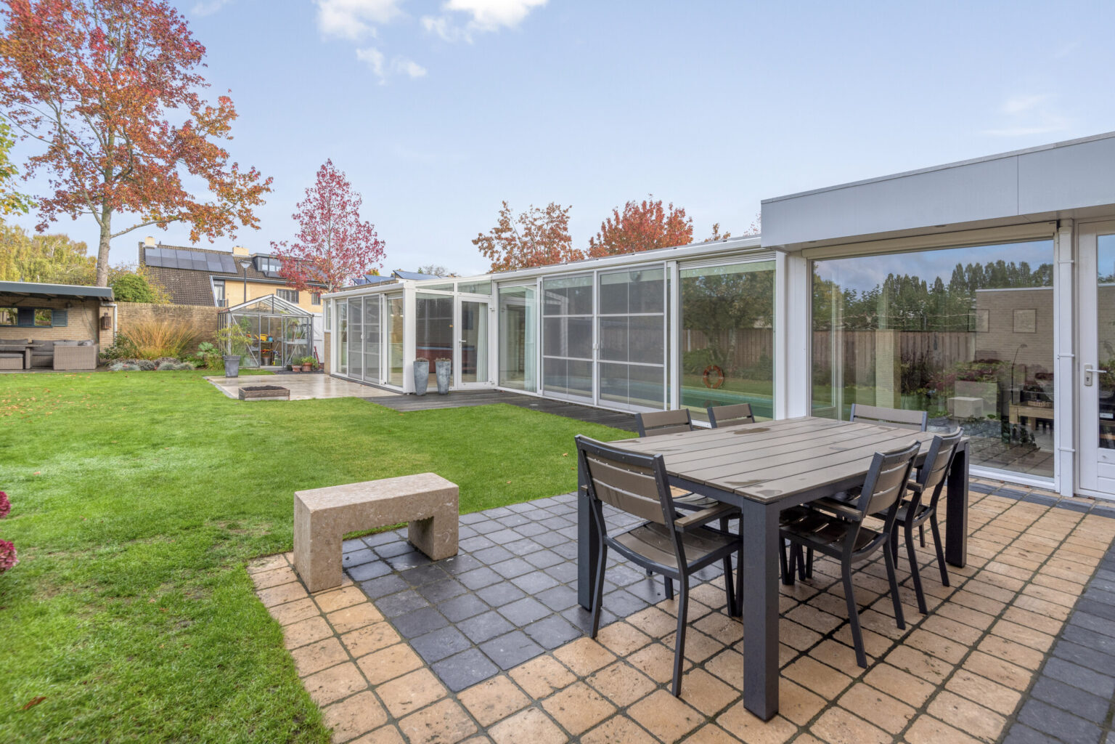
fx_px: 496
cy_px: 372
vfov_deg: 73.7
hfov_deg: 96.7
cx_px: 558
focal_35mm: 16
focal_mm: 16
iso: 200
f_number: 8
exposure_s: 1/160
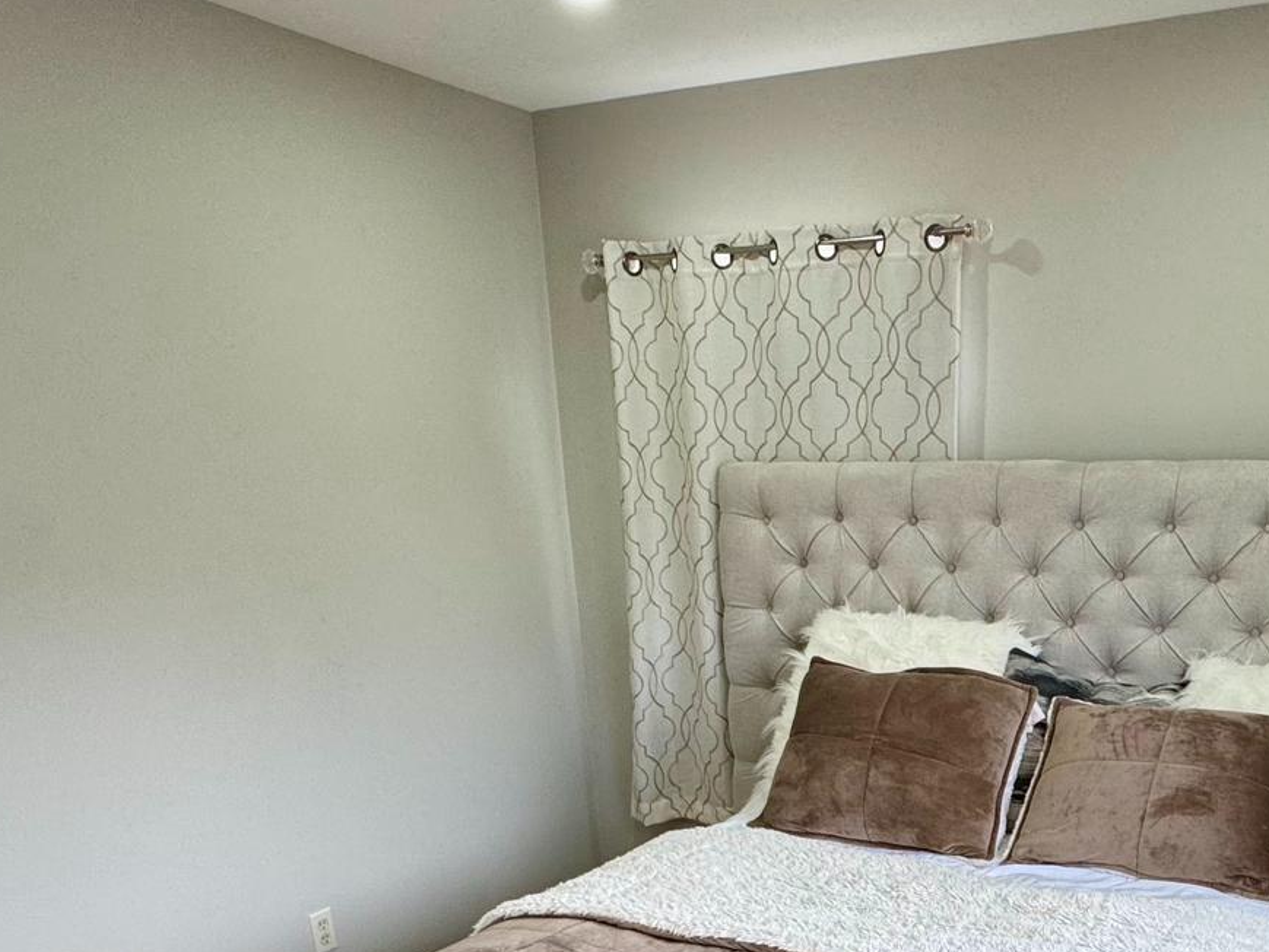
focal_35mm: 33
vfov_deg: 37.9
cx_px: 867
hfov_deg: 54.0
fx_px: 1210
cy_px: 971
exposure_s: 1/120
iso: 160
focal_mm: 2.22
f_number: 2.2
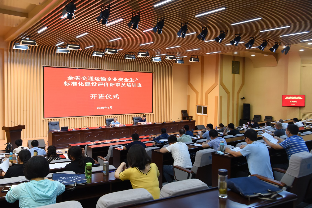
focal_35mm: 32
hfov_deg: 58.7
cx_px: 156
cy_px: 104
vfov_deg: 41.1
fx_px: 277
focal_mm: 32
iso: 2000
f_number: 5.6
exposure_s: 1/60
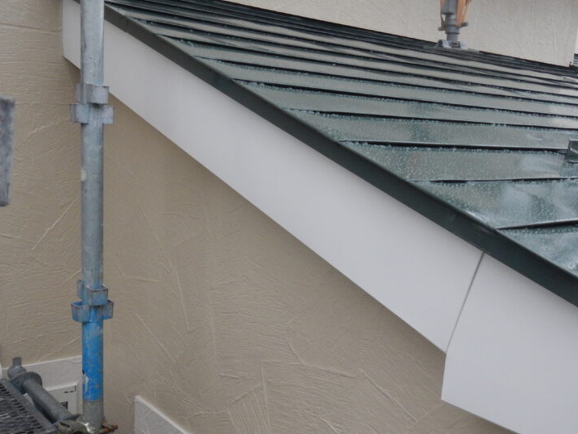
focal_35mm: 40
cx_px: 313
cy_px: 261
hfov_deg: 46.7
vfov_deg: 35.8
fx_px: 668
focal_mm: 5
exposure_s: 1/250
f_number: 3.9
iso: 250
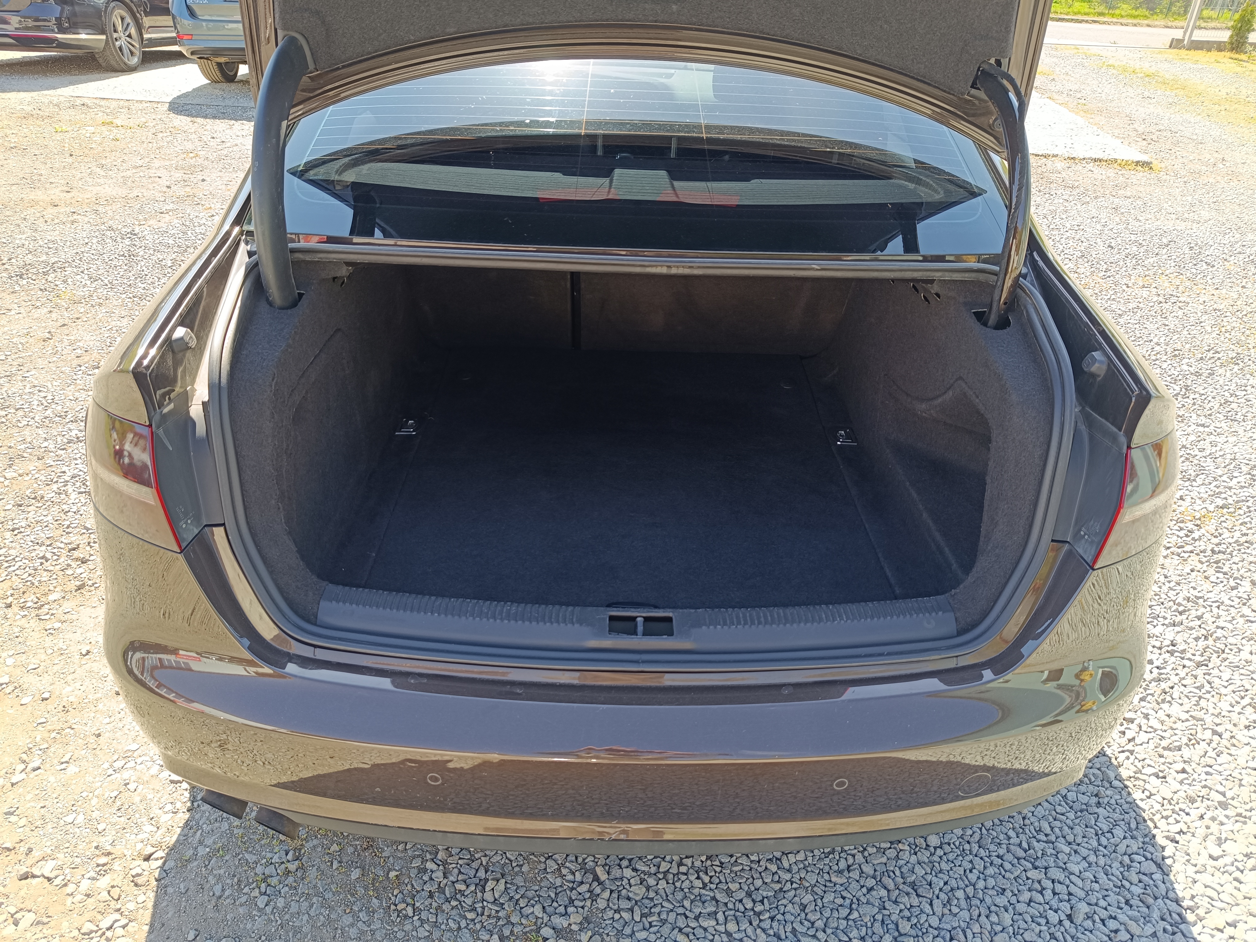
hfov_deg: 71.6
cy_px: 471
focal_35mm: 24
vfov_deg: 56.8
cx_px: 628
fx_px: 871
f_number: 1.88
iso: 51
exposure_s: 1/125
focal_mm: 5.59
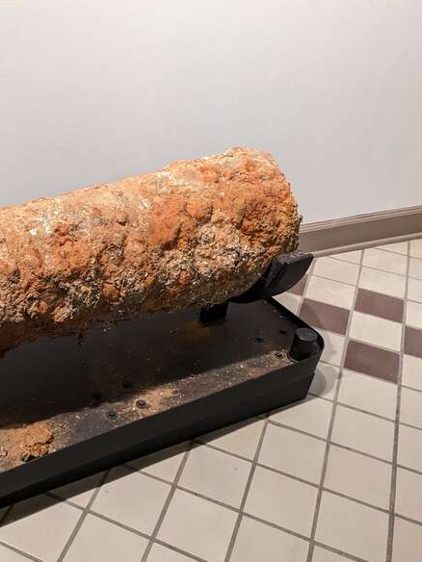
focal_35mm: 37
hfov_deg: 36.6
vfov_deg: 50.1
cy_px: 286
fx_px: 601
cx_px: 55
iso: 1052
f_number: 1.73
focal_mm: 4.38
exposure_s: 1/120
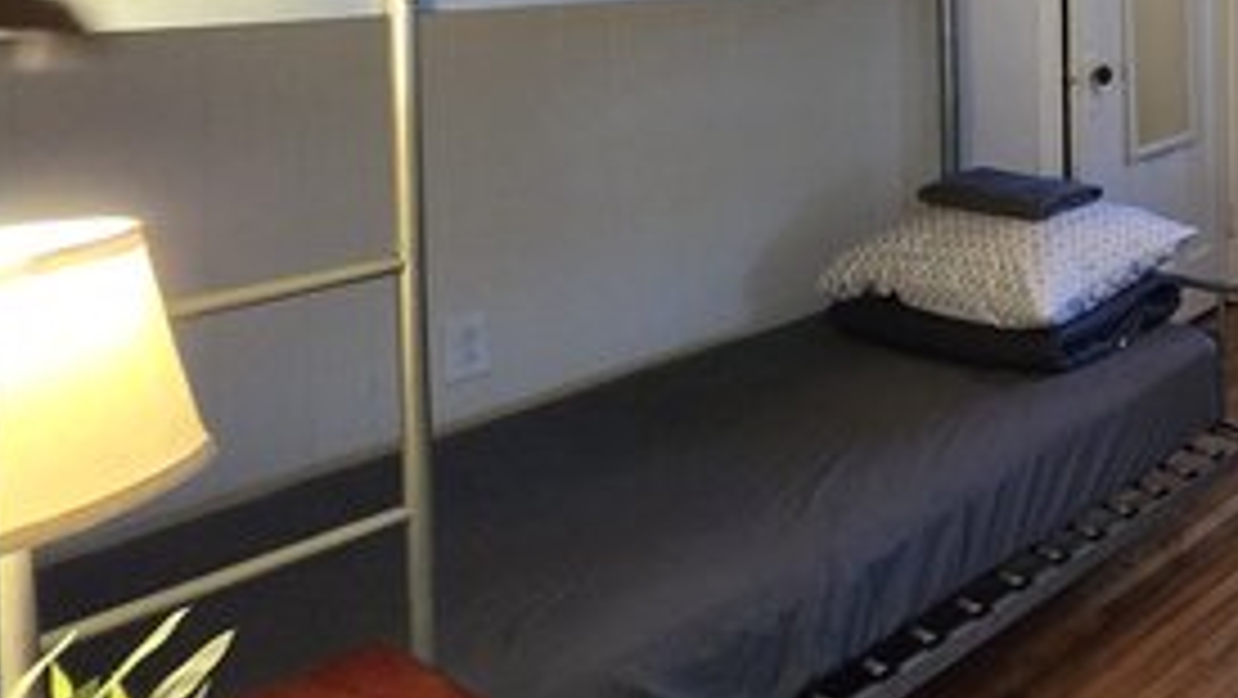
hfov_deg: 42.9
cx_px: 1427
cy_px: -14
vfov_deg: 32.6
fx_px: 1084
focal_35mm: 33
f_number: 2.2
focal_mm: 2.2
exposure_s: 1/60
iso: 800
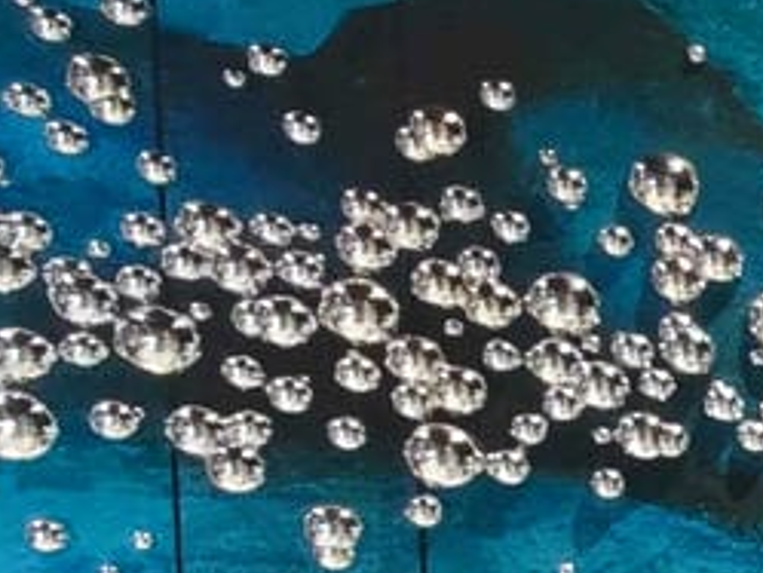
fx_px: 1808
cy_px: 873
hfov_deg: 14.9
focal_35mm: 82
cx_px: 1811
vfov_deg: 16.3
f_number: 1.8
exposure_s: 1/60
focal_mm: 2.03
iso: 1000
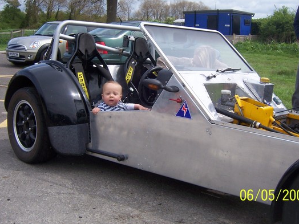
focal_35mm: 44
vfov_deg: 32.8
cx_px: 148
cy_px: 95
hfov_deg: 42.9
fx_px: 380
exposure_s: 1/500
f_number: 4.5
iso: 80
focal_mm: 6.2
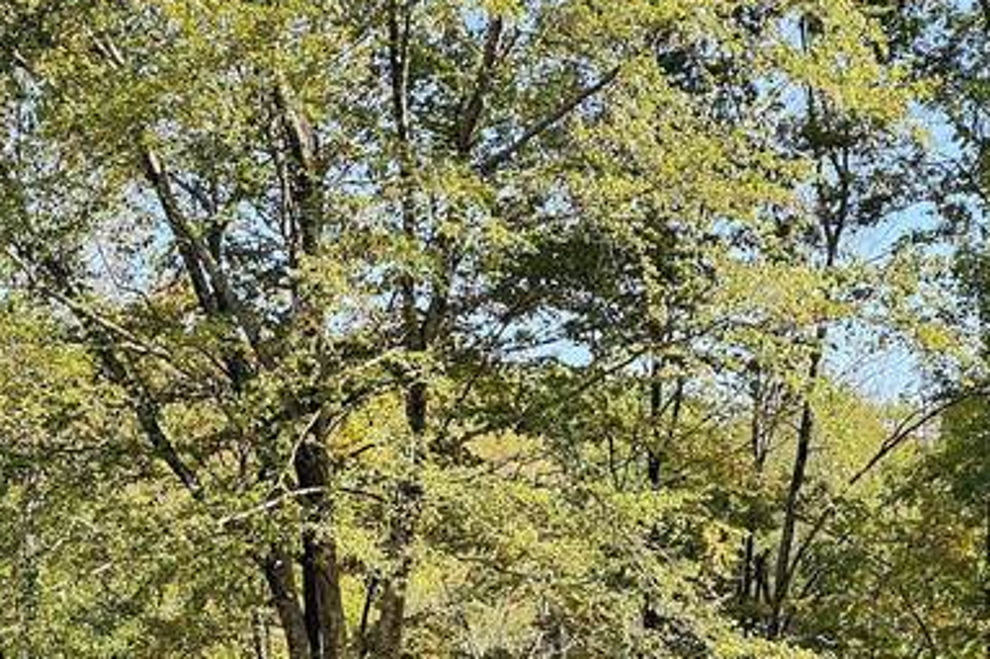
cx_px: 258
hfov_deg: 25.1
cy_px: 832
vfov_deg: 16.2
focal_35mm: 80
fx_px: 2199
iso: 10
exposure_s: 1/208
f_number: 1.7
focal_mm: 6.3
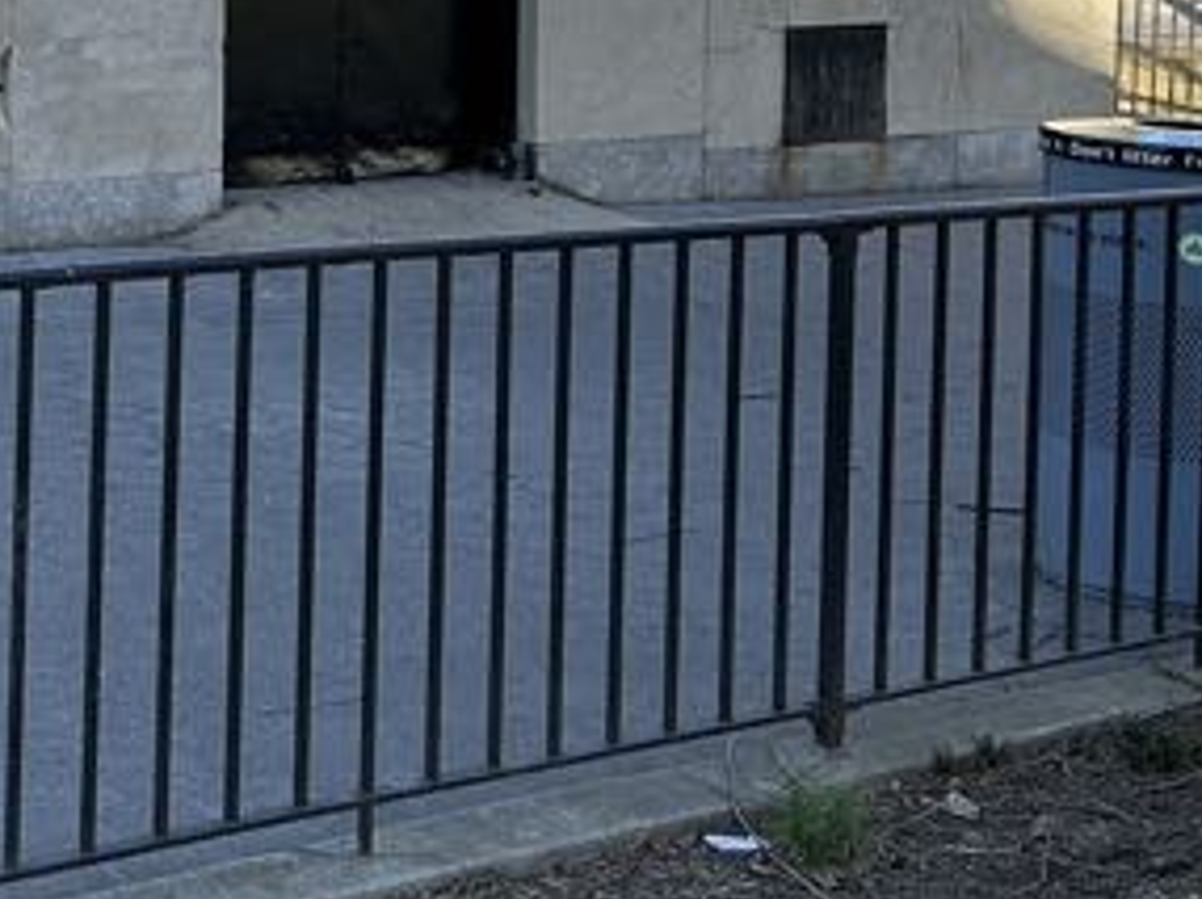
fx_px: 2914
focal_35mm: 84
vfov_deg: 16.6
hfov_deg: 22.6
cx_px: 80
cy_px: -239
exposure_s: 1/1289
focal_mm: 6.86
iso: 80
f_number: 1.78
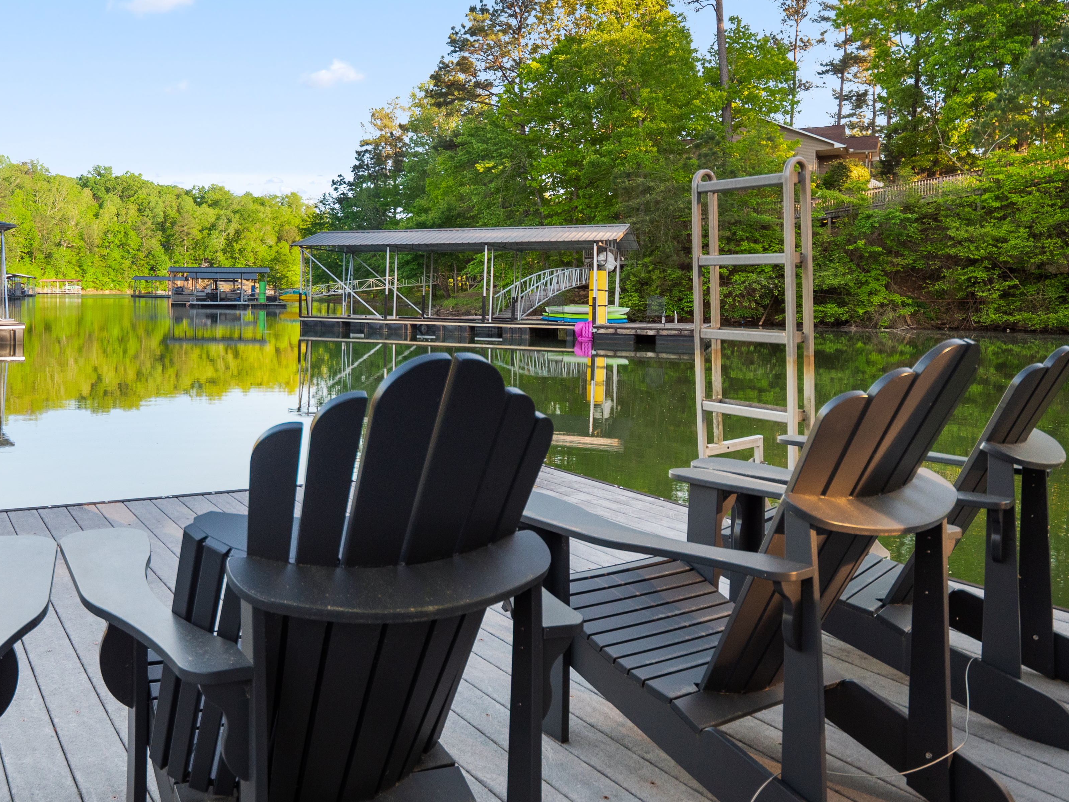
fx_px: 803
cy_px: 285
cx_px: 254
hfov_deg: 63.0
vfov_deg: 52.3
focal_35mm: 26
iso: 200
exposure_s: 1/1250
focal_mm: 8
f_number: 2.8
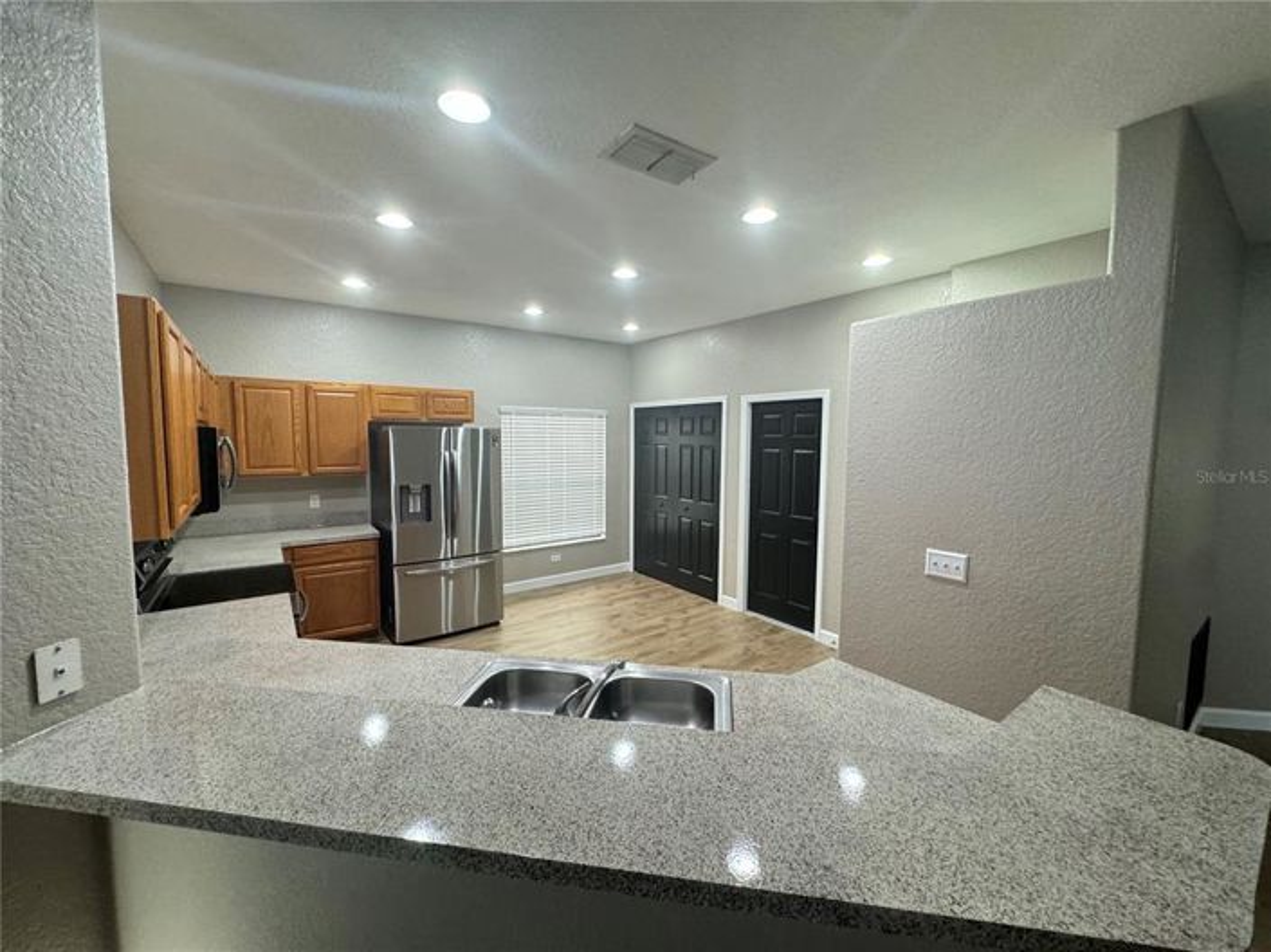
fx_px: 514
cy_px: 476
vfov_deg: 85.6
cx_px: 636
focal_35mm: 14
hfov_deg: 102.1
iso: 400
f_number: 2.2
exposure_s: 1/60
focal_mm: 2.22
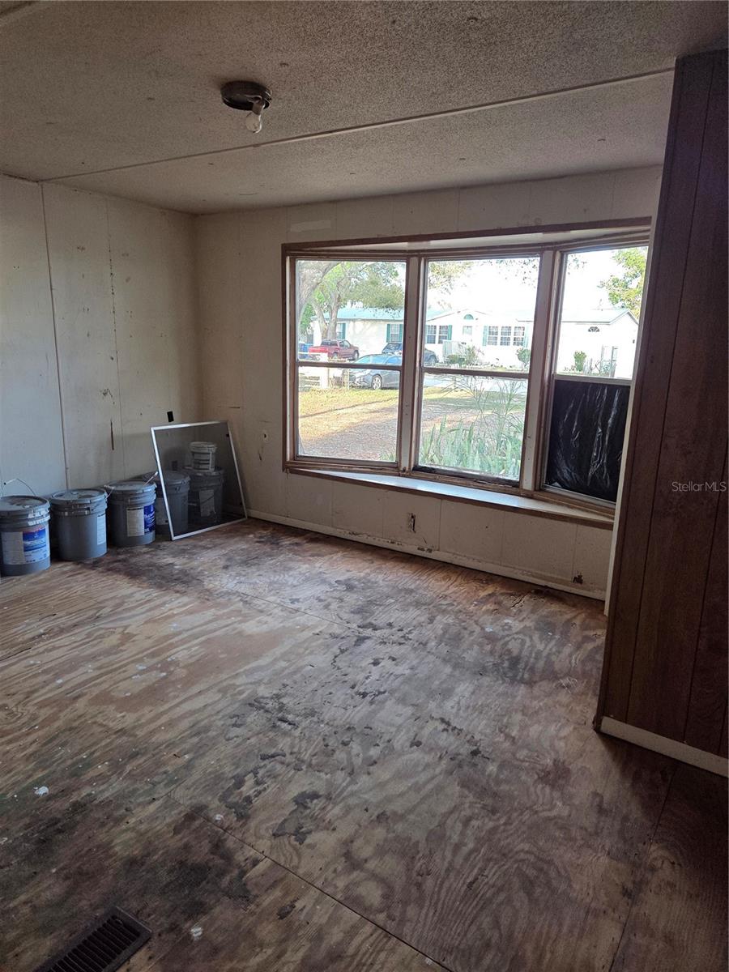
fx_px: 646
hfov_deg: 58.9
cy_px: 486
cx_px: 364
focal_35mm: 23
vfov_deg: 73.9
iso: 160
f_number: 1.8
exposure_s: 1/120
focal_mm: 5.4
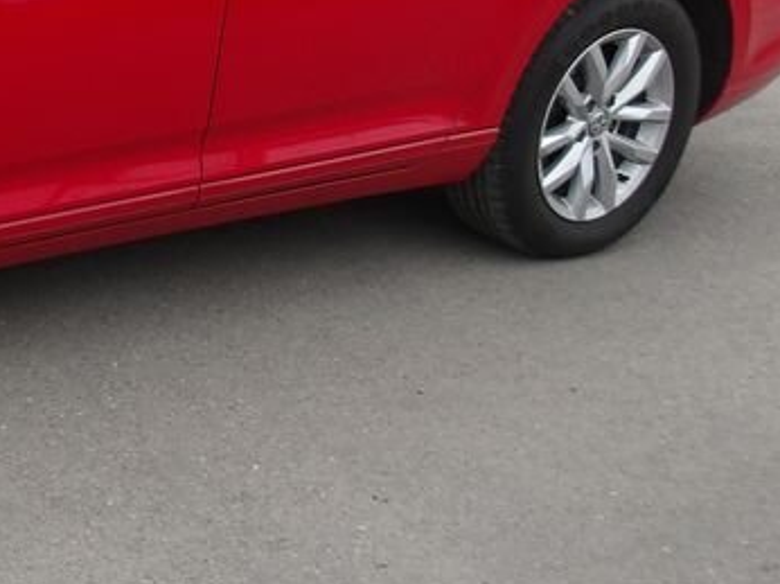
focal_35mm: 80
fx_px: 1801
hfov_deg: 21.8
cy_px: 126
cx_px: -262
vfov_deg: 18.3
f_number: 3
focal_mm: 4.9
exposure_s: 1/452
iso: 100
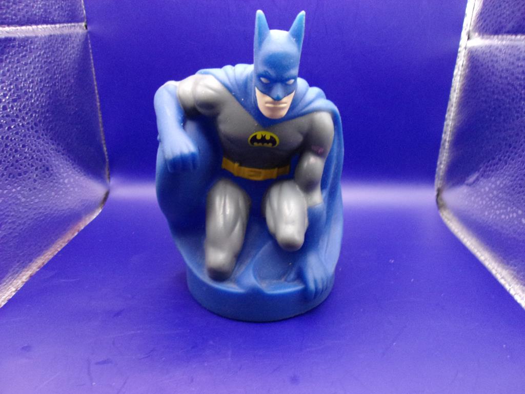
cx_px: 262
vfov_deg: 51.4
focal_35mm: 27
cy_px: 197
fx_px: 409
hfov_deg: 65.3
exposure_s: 1/17
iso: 415
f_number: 3
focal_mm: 4.9
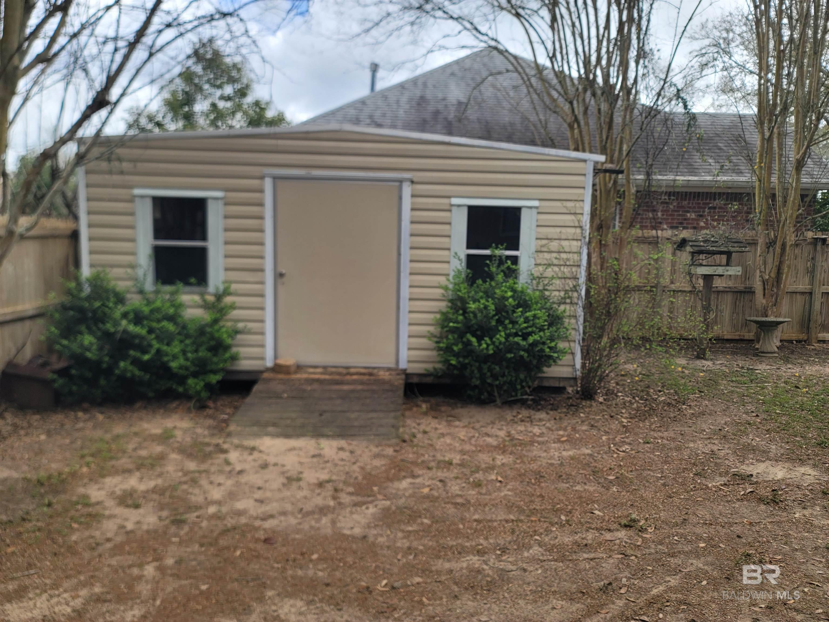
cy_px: 311
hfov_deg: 69.4
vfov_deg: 54.9
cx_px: 414
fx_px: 599
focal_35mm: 25
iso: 20
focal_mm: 7
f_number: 1.8
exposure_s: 1/207
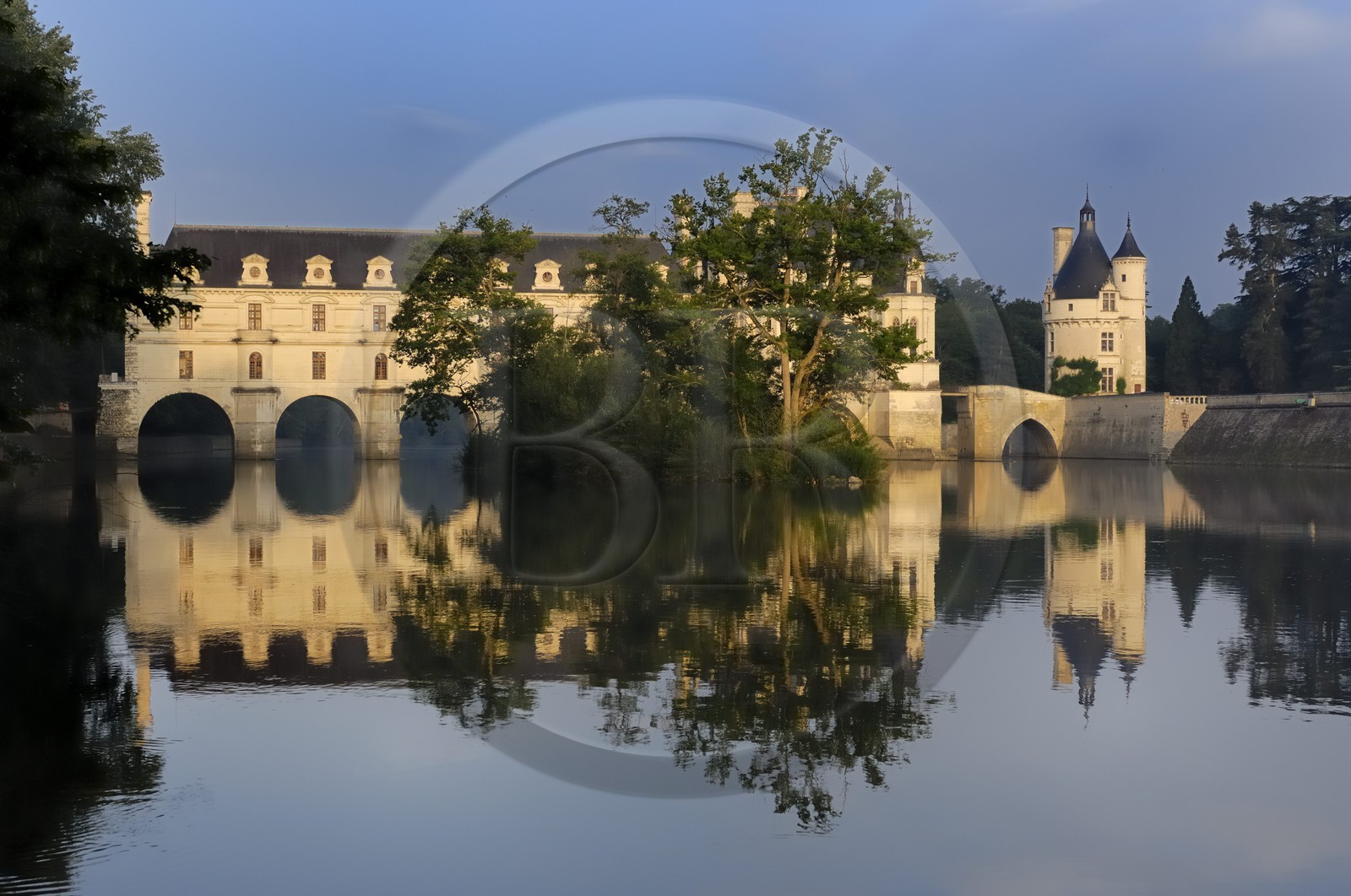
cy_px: 448
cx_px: 676
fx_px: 2248
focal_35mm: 60
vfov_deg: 22.6
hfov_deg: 33.4
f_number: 4.5
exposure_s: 1/160
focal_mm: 40
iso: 100
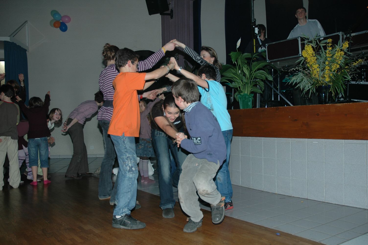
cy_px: 122
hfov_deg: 53.2
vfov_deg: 36.8
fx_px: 368
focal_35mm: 36
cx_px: 184
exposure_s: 1/60
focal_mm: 24
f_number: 4
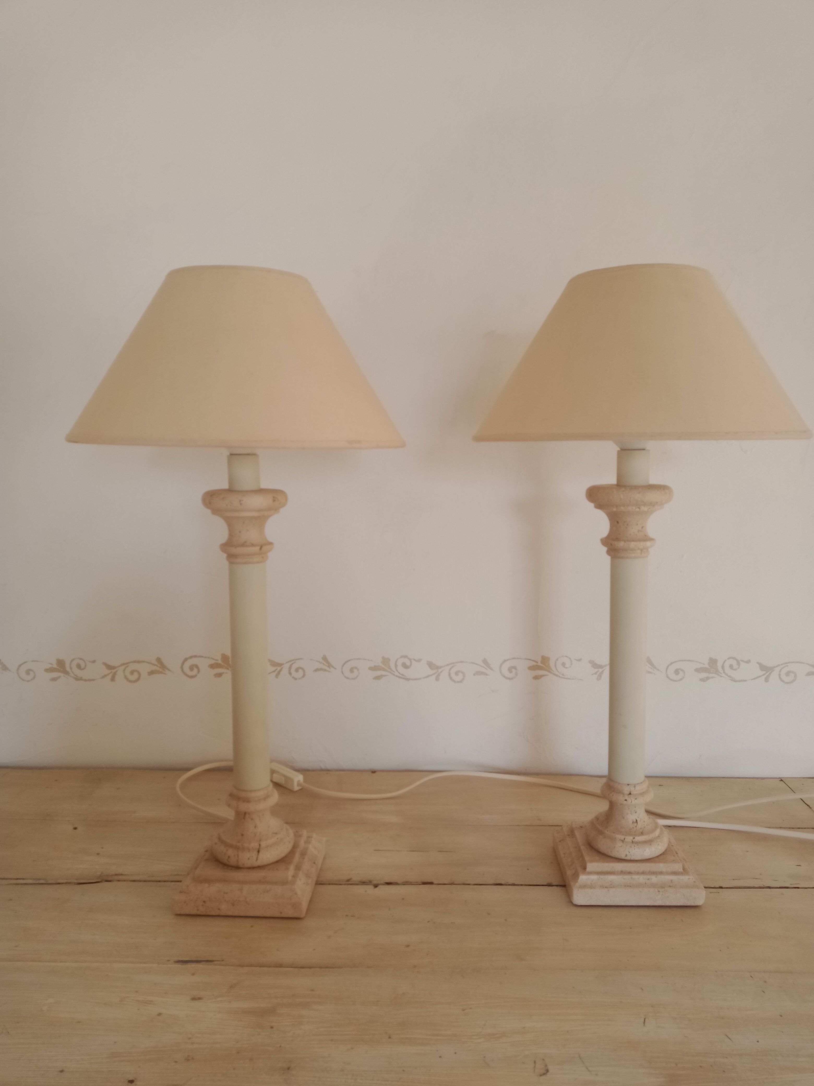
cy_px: 543
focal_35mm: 27
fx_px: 847
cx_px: 407
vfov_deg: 65.3
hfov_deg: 51.4
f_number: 2
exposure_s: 1/100
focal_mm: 3.54
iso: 214
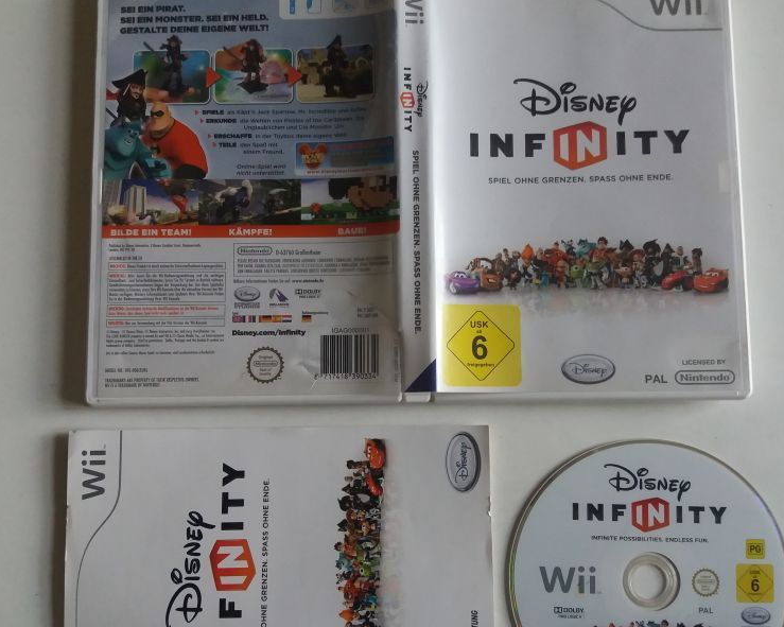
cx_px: 407
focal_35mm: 37
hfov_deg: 49.1
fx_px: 858
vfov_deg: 40.1
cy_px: 346
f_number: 1.9
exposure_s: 1/33
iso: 160
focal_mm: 3.7
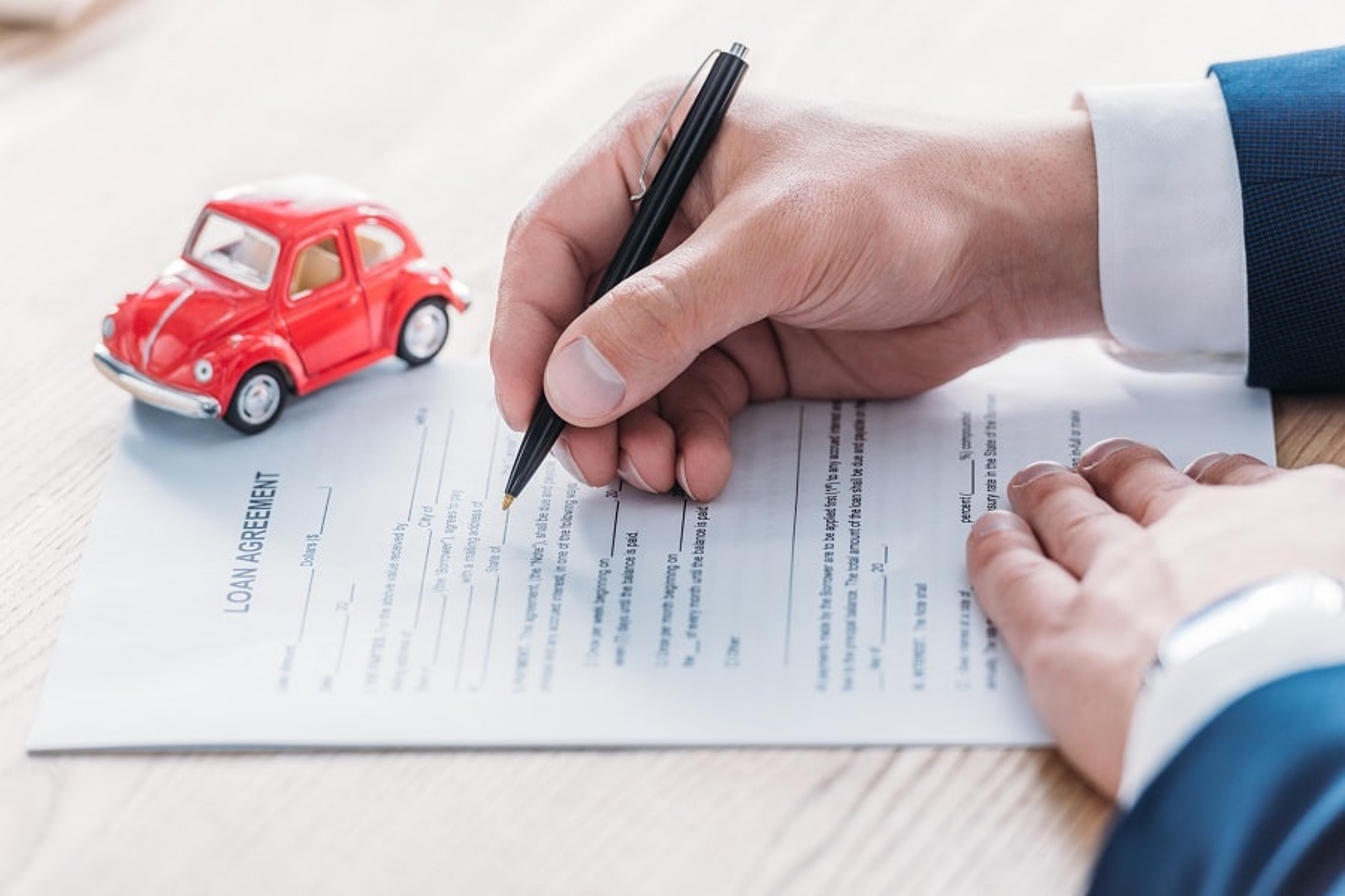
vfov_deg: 7.0
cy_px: 448
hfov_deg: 10.5
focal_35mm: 195
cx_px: 672
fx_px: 7285
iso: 250
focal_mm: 195
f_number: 4.5
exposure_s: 1/200
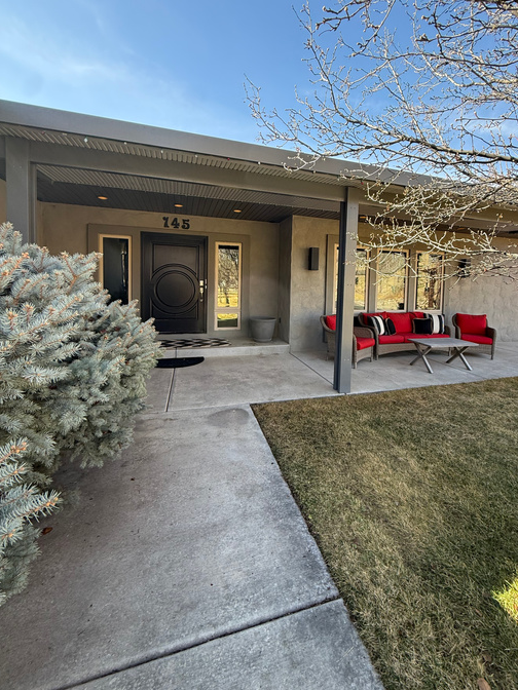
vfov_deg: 94.1
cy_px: 304
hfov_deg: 77.7
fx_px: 319
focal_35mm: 16
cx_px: 293
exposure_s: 1/256
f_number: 2.2
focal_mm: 2.22
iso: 64
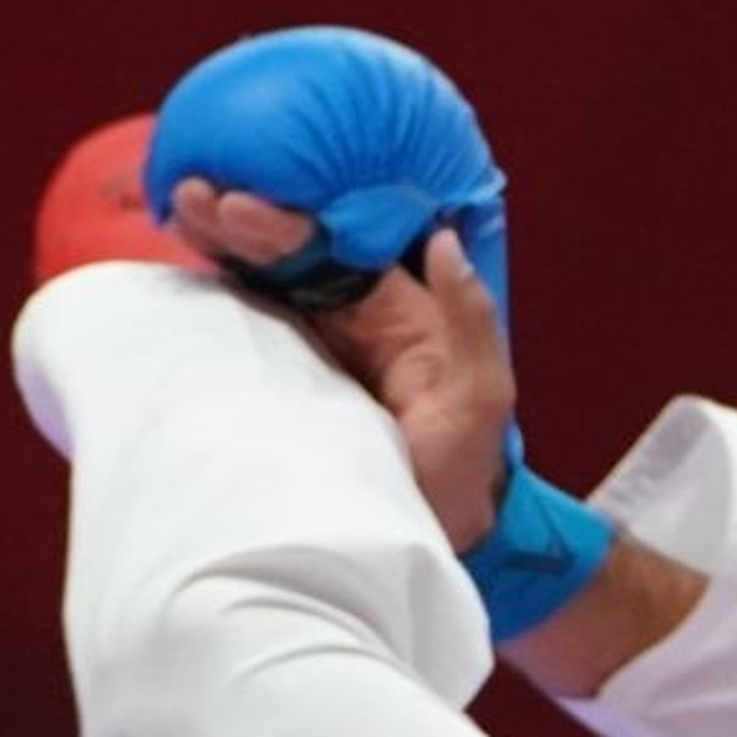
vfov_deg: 1.2
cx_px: 1322
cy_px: 1222
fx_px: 35457
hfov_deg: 1.2
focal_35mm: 1472
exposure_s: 1/1000
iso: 3200
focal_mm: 186
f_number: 4
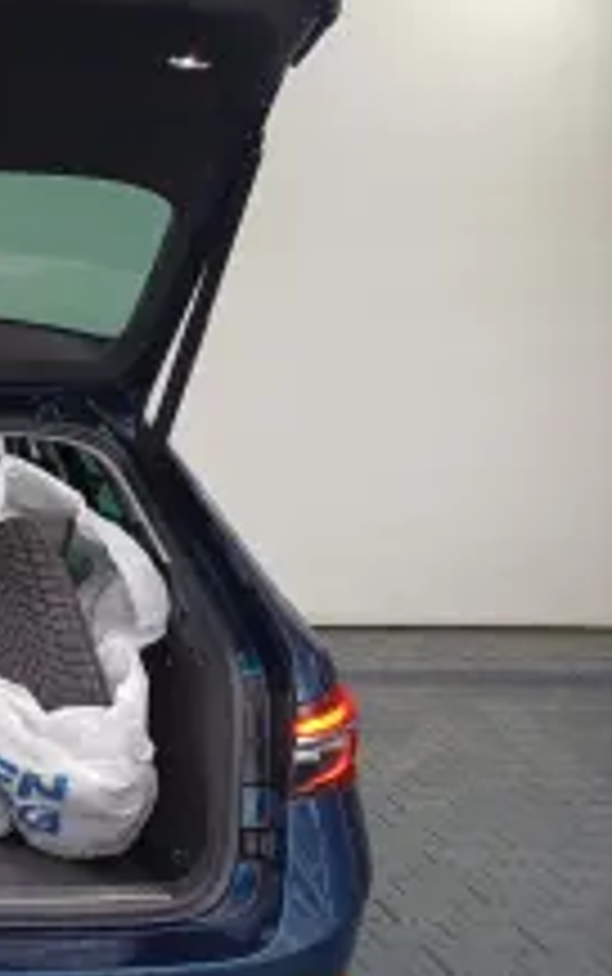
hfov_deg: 25.2
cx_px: -189
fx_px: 1172
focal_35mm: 44
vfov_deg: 45.2
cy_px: 535
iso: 50
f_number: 1.8
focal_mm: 4.65
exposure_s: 1/60
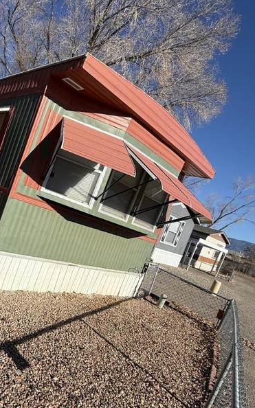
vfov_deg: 74.7
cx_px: 23
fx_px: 267
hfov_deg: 45.9
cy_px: 218
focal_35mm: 24
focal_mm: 2.22
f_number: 2.2
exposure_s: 1/2506
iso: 50
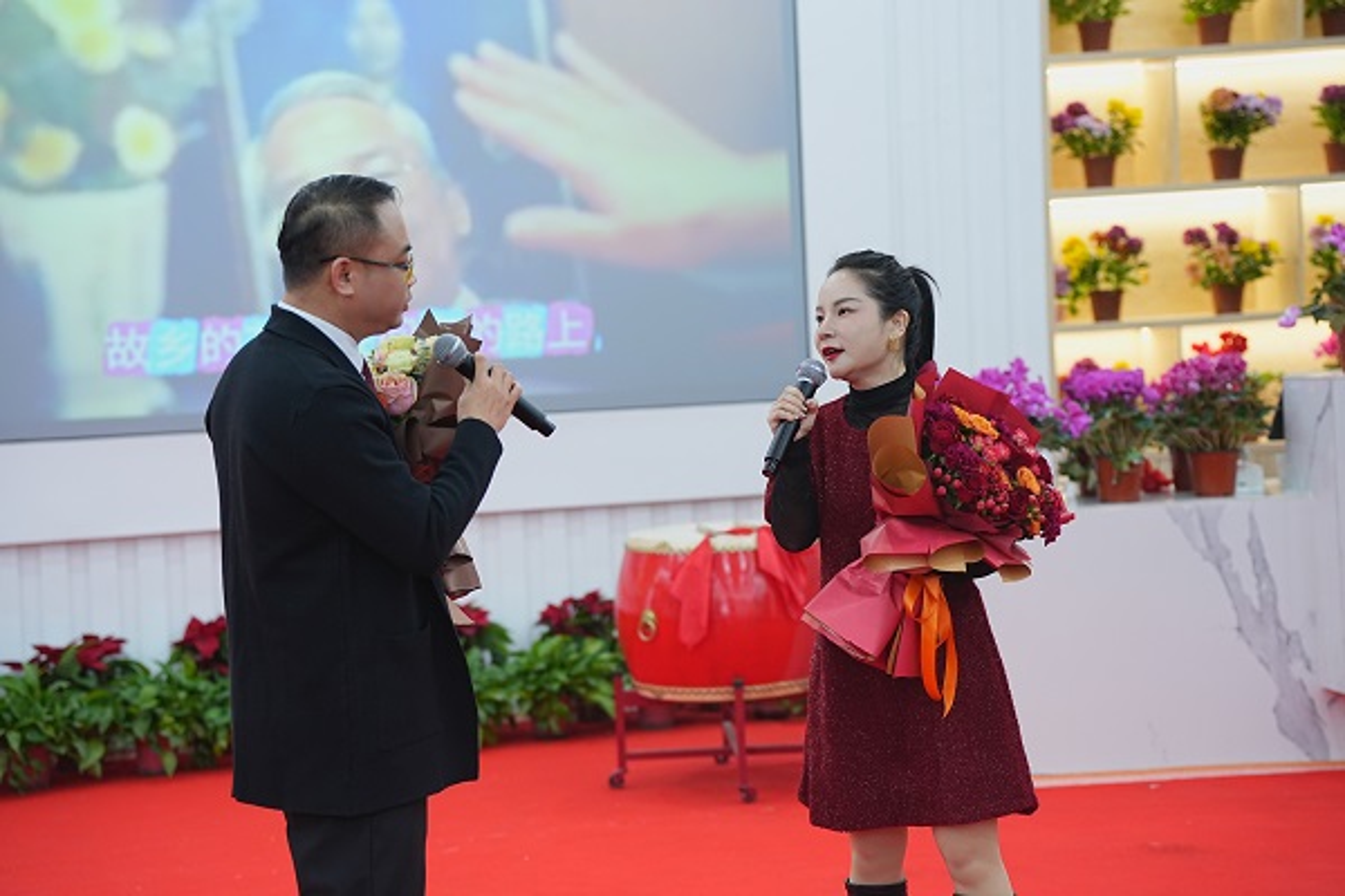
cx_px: 672
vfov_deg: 18.7
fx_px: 2727
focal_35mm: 73
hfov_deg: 27.7
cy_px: 448
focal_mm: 73
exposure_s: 1/250
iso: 1600
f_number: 2.8
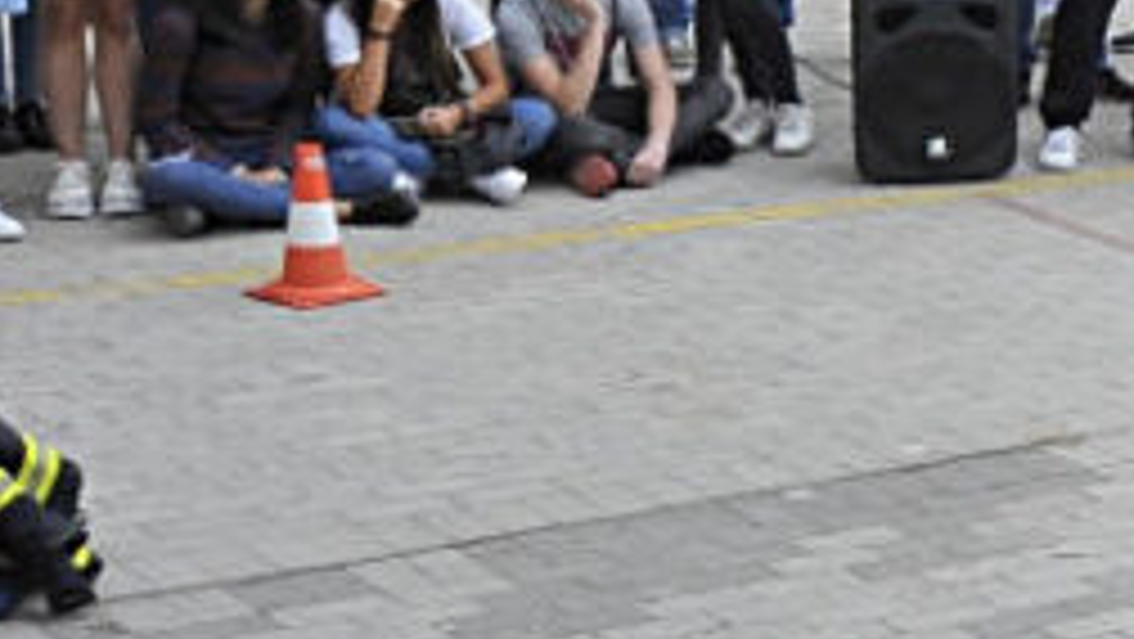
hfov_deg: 14.8
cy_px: 256
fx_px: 3580
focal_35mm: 119
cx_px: 2254
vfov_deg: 10.2
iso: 800
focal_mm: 28
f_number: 10
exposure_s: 1/400
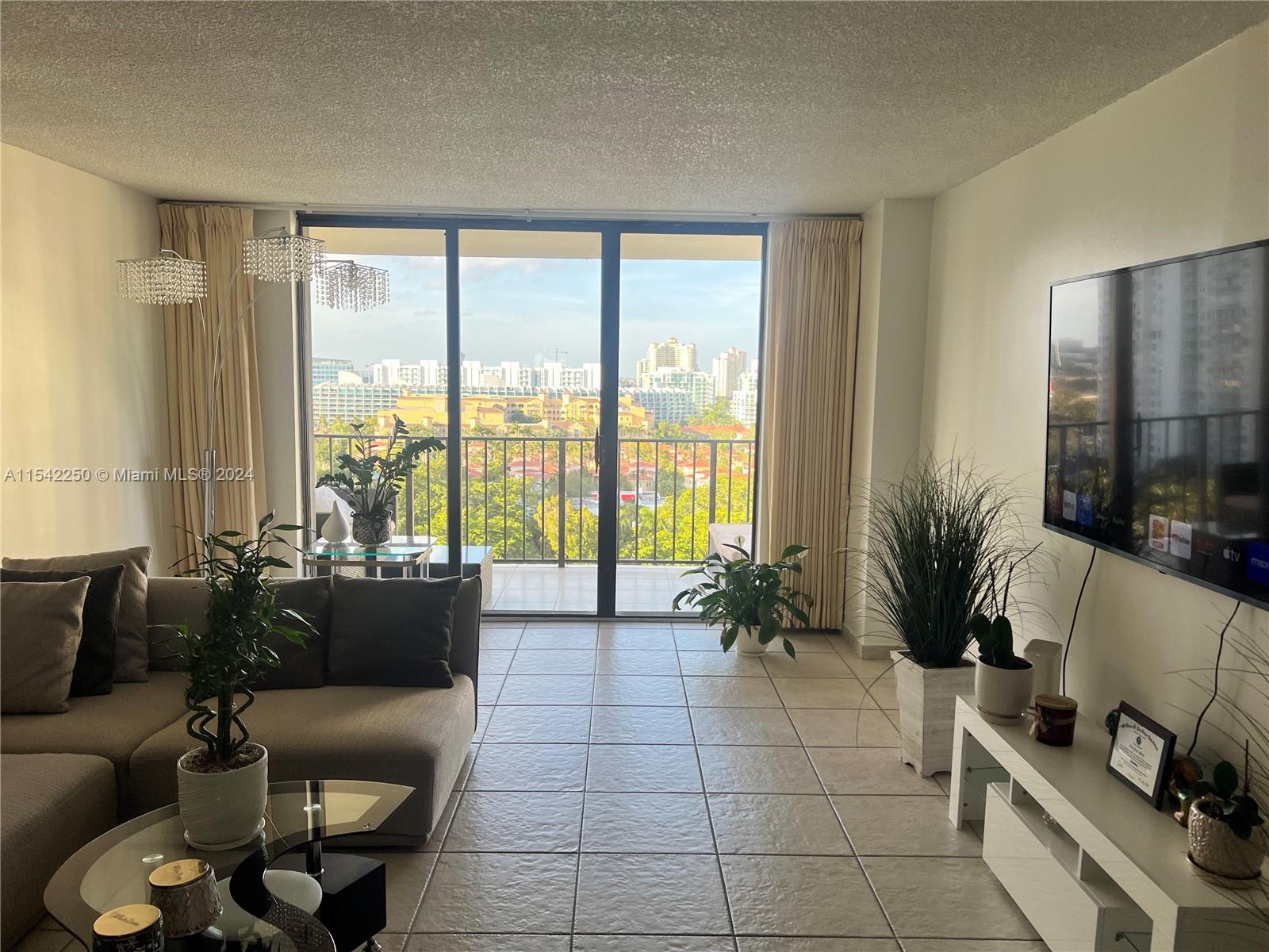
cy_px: 476
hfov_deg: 67.3
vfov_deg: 53.1
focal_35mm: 26
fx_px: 953
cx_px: 634
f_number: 1.5
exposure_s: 1/258
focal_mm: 5.7
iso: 40
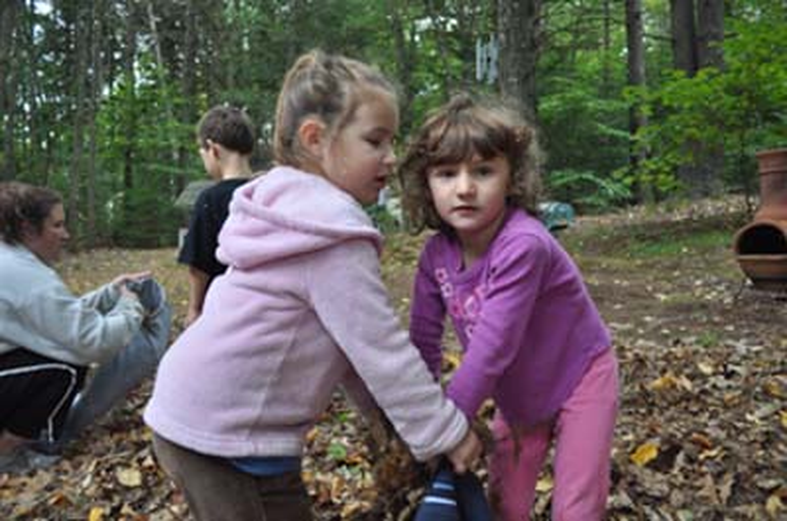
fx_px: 655
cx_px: 394
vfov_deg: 43.4
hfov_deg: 62.0
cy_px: 260
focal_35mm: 30
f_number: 3.8
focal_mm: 20
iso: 400
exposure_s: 1/60
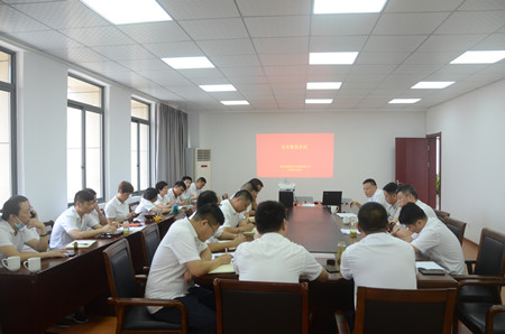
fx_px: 378
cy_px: 167
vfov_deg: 47.7
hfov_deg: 67.5
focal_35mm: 27
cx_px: 252
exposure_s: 1/80
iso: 800
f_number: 5.6
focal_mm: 18
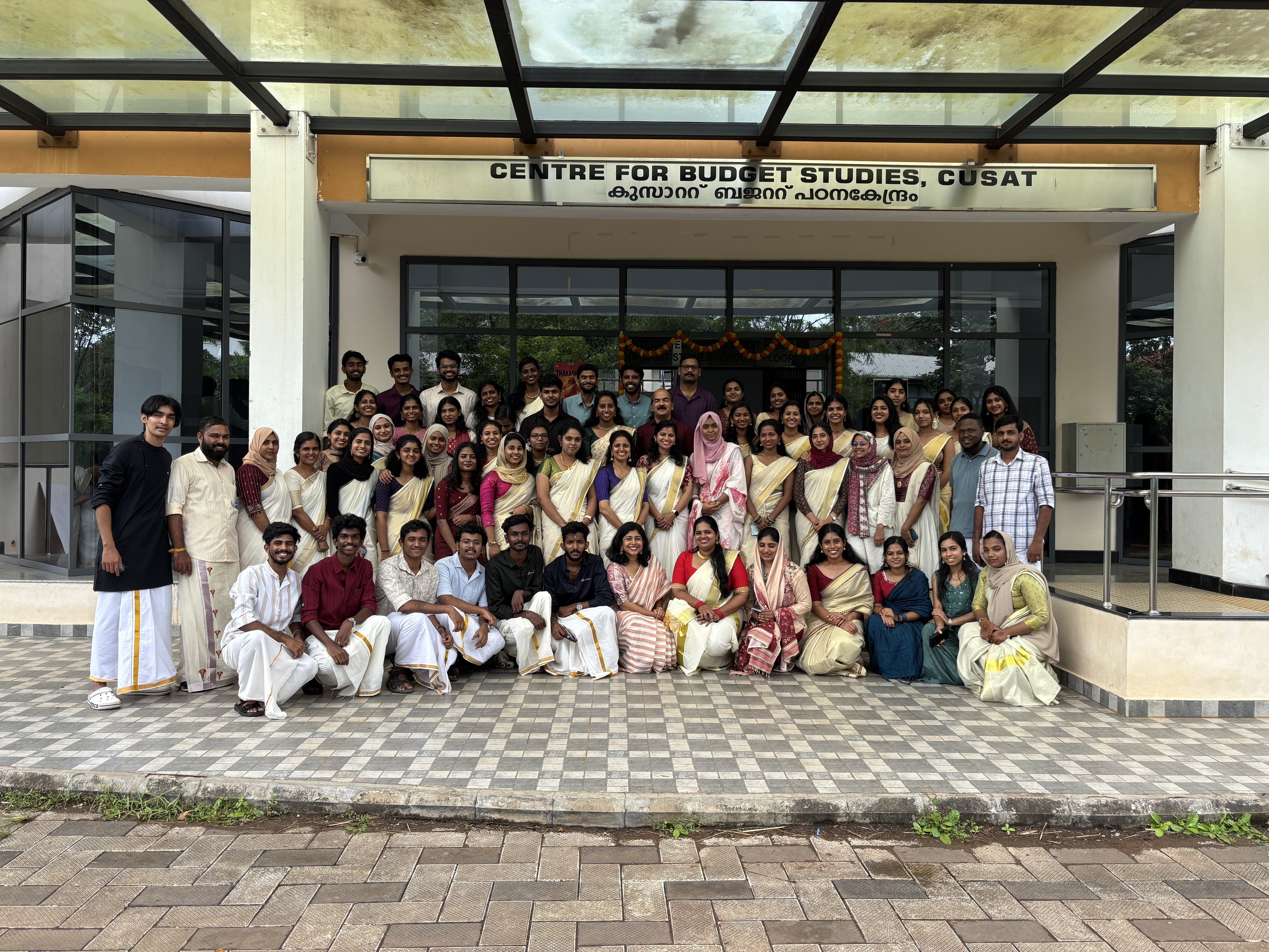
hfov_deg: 67.3
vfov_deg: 53.1
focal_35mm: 26
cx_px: 634
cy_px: 476
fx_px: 953
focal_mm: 5.96
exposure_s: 1/702
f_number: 1.6
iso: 50
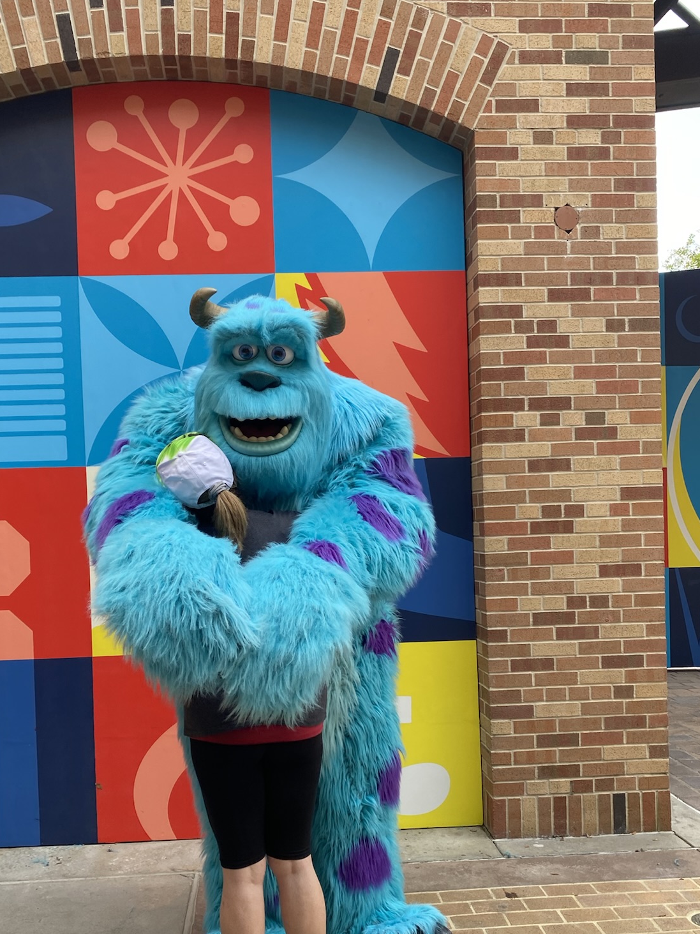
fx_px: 863
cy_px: 566
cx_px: 327
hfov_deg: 44.1
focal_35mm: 32
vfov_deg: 56.3
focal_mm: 4.25
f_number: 1.8
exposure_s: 1/442
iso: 32
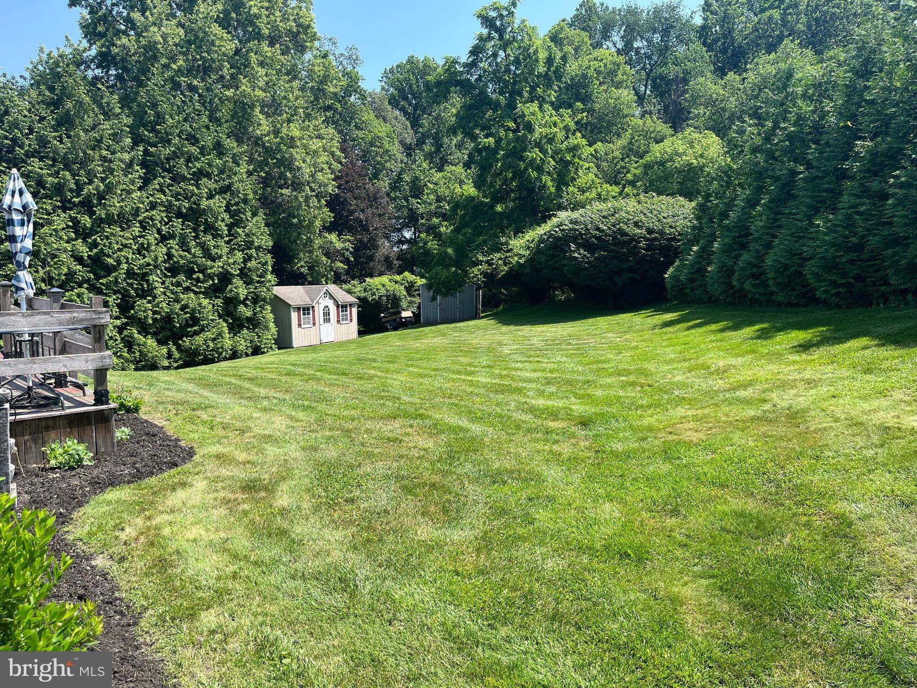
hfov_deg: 67.3
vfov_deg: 53.1
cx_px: 458
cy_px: 344
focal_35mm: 26
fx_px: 689
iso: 50
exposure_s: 1/1372
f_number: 1.6
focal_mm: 5.1
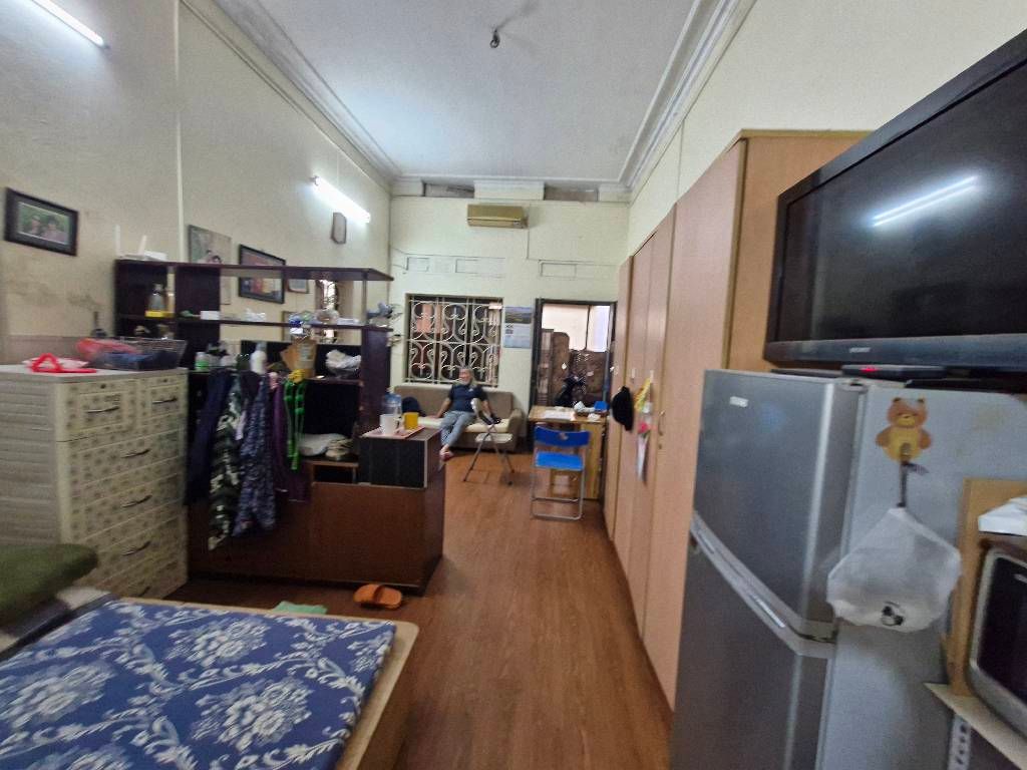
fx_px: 386
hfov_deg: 106.2
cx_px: 514
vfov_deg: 89.9
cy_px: 385
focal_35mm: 13
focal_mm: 1.74
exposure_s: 1/33
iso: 320
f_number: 2.2
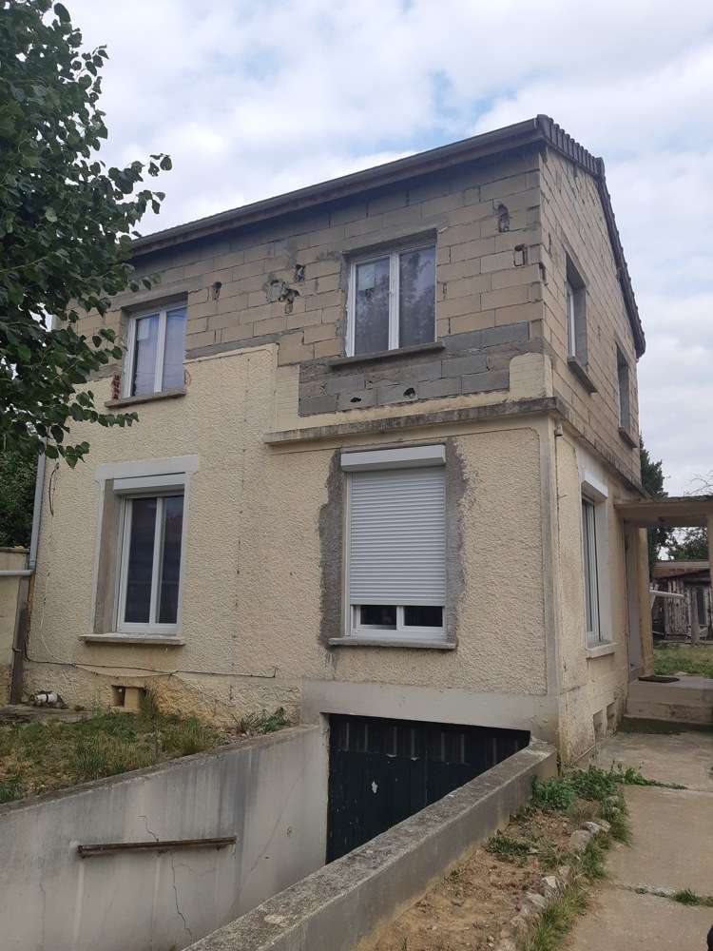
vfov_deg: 67.3
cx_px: 356
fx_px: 714
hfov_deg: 53.1
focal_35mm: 26
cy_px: 476
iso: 40
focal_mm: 3.93
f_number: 1.7
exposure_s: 1/1098
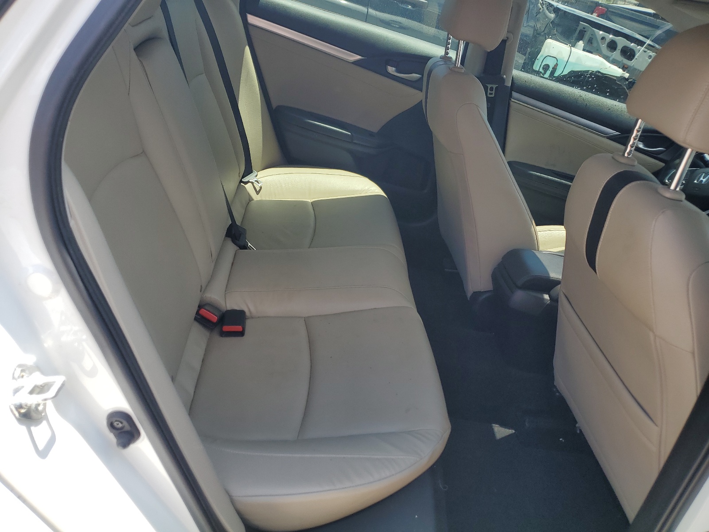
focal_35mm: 26
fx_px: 533
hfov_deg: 67.3
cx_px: 354
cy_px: 266
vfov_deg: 53.1
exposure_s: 1/714
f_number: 1.5
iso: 50
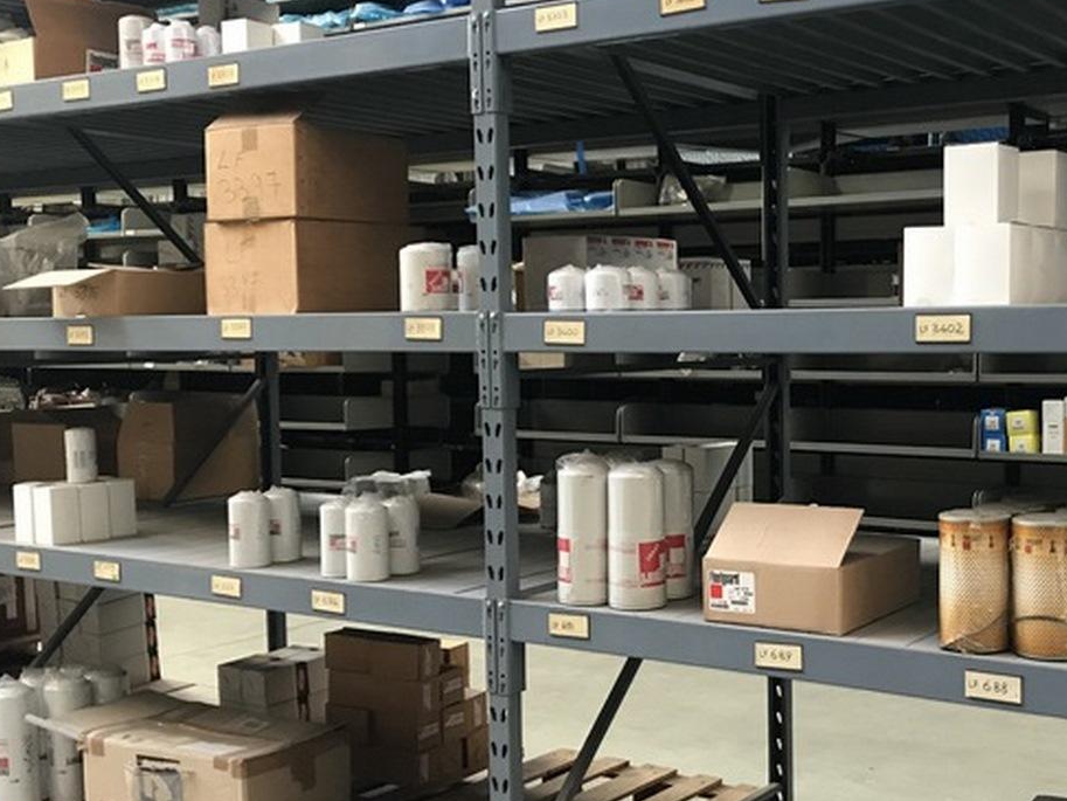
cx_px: 772
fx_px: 1418
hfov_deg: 40.3
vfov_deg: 31.5
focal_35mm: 46
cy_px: 443
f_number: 1.8
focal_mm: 3.99
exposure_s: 1/17
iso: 64
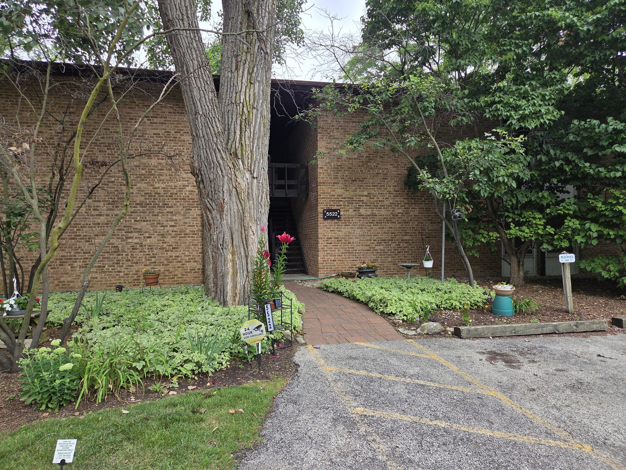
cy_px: 235
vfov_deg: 58.9
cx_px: 313
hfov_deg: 73.9
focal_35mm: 23
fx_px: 416
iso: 50
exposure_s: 1/180
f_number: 1.8
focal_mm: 5.4
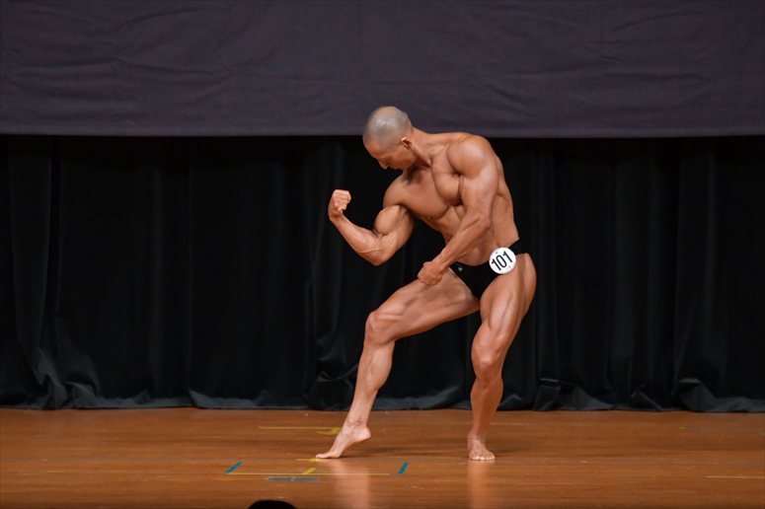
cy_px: 254
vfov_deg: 4.6
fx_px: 6372
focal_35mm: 300
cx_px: 382
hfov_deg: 6.9
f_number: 5.6
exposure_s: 1/400
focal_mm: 200
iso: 4000
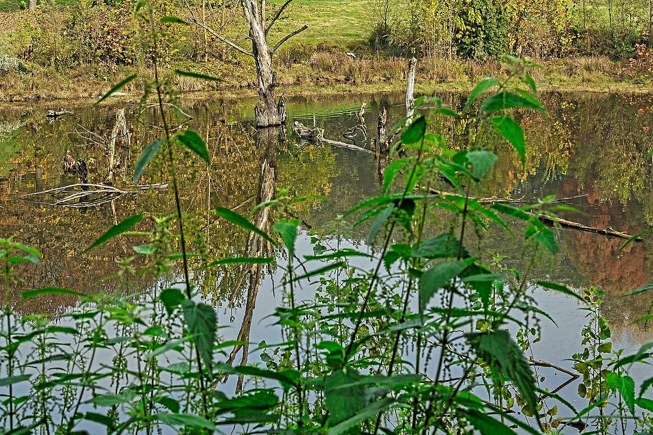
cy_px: 50
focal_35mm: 72
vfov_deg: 18.6
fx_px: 1306
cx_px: 180
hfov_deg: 27.8
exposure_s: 1/100
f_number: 13
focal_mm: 35
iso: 200
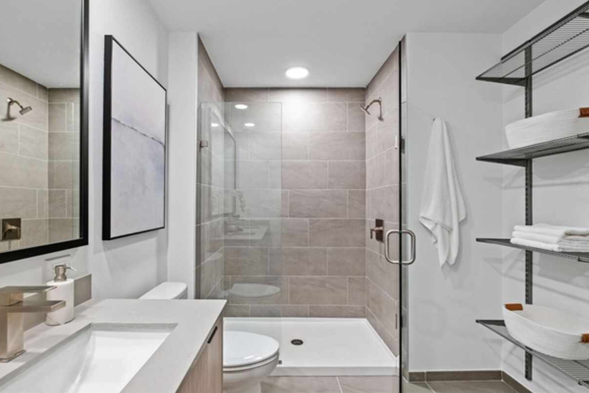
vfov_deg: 73.7
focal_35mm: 16
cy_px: 184
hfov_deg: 96.7
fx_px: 262
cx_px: 289
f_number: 4.5
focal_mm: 10
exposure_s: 1/8
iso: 640
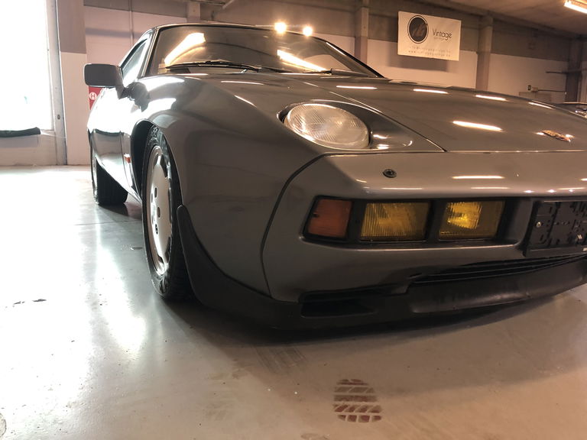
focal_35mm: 28
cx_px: 294
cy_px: 220
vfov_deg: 49.7
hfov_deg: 63.4
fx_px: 475
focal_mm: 3.99
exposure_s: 1/17
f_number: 1.8
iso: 64
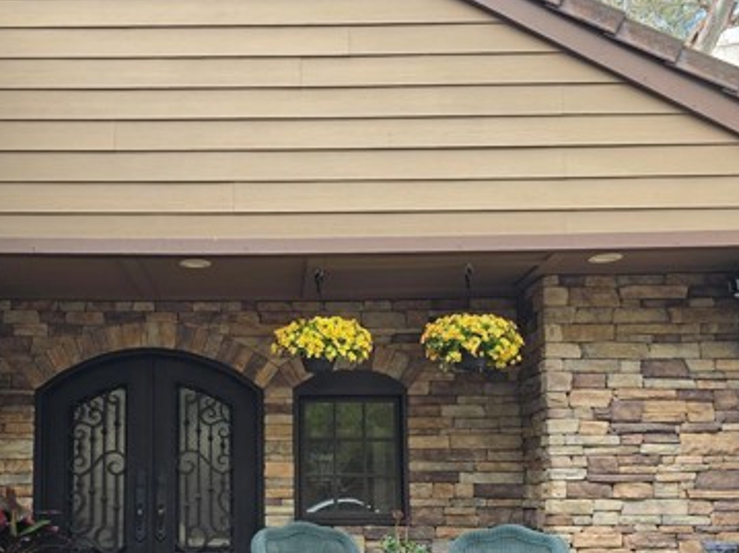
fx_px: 875
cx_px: 251
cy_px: 428
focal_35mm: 41
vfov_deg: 34.2
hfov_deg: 45.2
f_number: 1.7
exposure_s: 1/180
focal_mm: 6.3
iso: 32
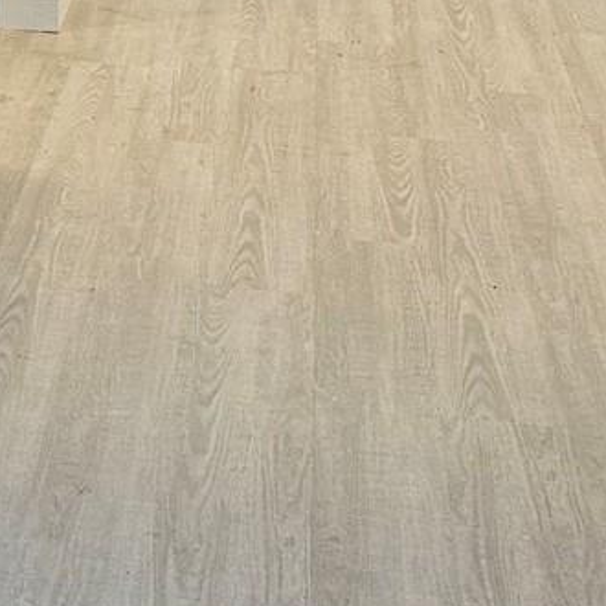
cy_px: -327
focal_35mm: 103
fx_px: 2040
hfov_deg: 15.8
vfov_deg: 15.5
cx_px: -241
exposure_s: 1/120
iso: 125
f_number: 1.78
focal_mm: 6.86
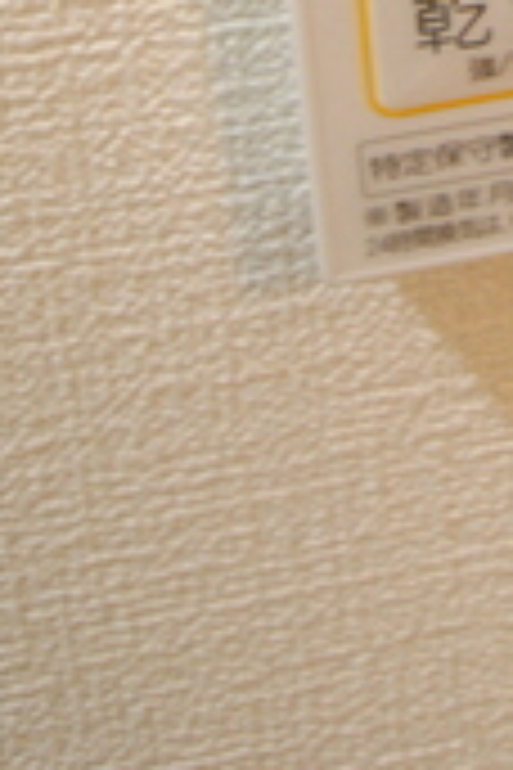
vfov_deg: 18.1
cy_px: -603
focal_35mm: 90
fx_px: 1924
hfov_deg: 13.8
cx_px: 873
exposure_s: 1/30
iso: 800
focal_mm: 16
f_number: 5.6
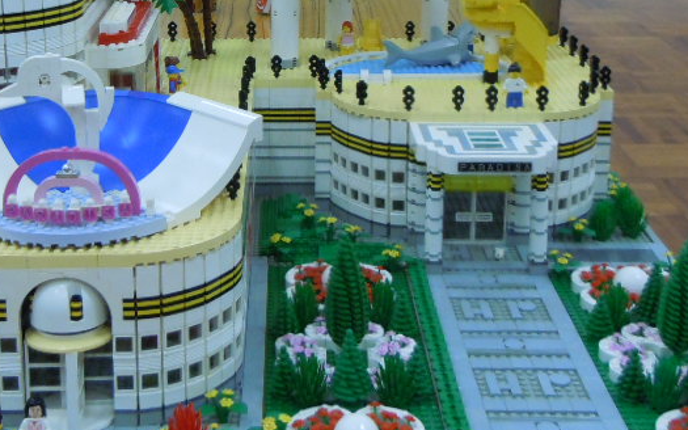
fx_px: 1162
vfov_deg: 20.6
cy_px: 62
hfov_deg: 32.8
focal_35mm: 62
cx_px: 254
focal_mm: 5.4
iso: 400
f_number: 3.5
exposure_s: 1/50
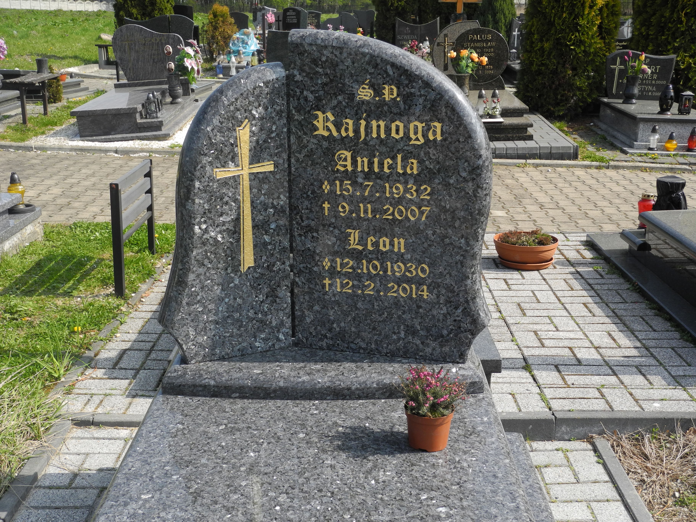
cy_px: 261
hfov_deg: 42.1
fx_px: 905
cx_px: 348
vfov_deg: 32.2
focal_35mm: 45
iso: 100
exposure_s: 1/800
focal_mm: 9.7
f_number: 3.2
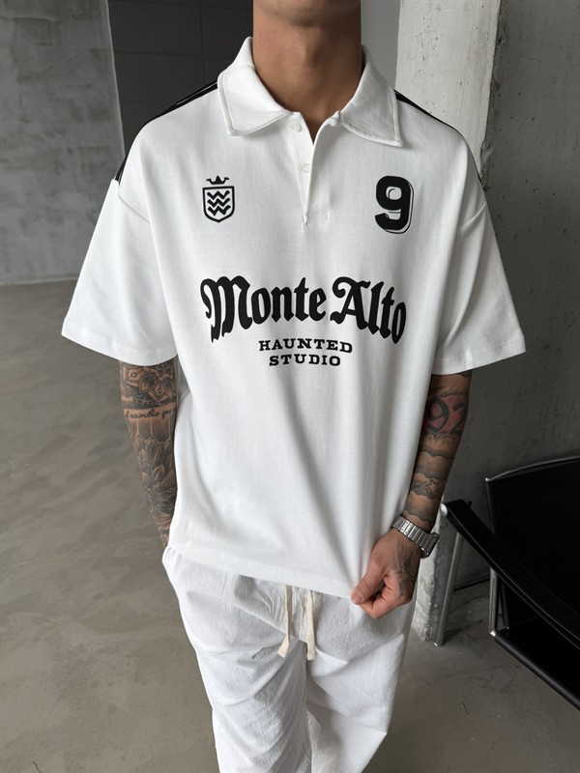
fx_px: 536
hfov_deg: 56.8
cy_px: 386
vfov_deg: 71.6
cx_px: 290
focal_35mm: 24
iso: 80
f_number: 1.78
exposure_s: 1/309
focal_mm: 6.76
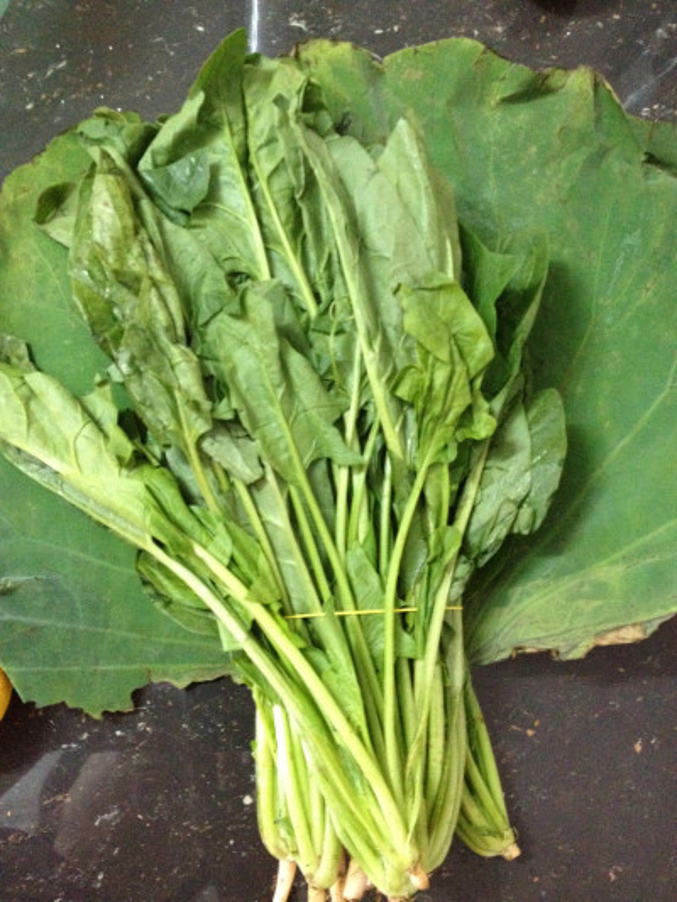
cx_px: 338
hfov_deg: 40.7
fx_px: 912
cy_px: 451
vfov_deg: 52.6
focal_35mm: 35
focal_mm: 4.28
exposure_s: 1/15
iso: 500
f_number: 2.4
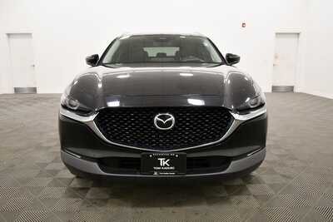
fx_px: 278
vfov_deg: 43.6
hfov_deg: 61.9
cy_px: 111
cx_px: 166
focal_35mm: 30
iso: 1250
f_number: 5.6
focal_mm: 20
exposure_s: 1/125
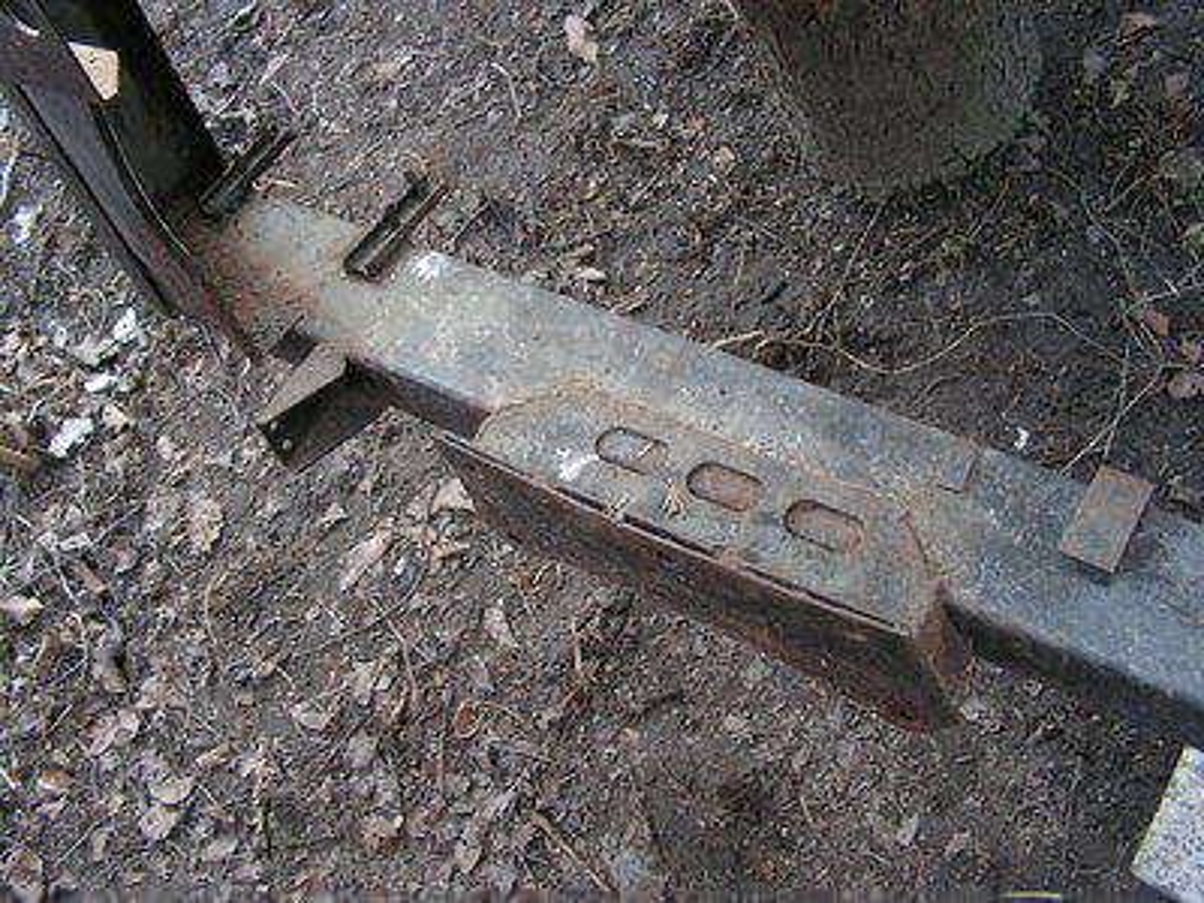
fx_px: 1252
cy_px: 452
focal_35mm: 36
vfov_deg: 39.7
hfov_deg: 51.4
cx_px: 602
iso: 64
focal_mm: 6
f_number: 3.2
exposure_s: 1/50
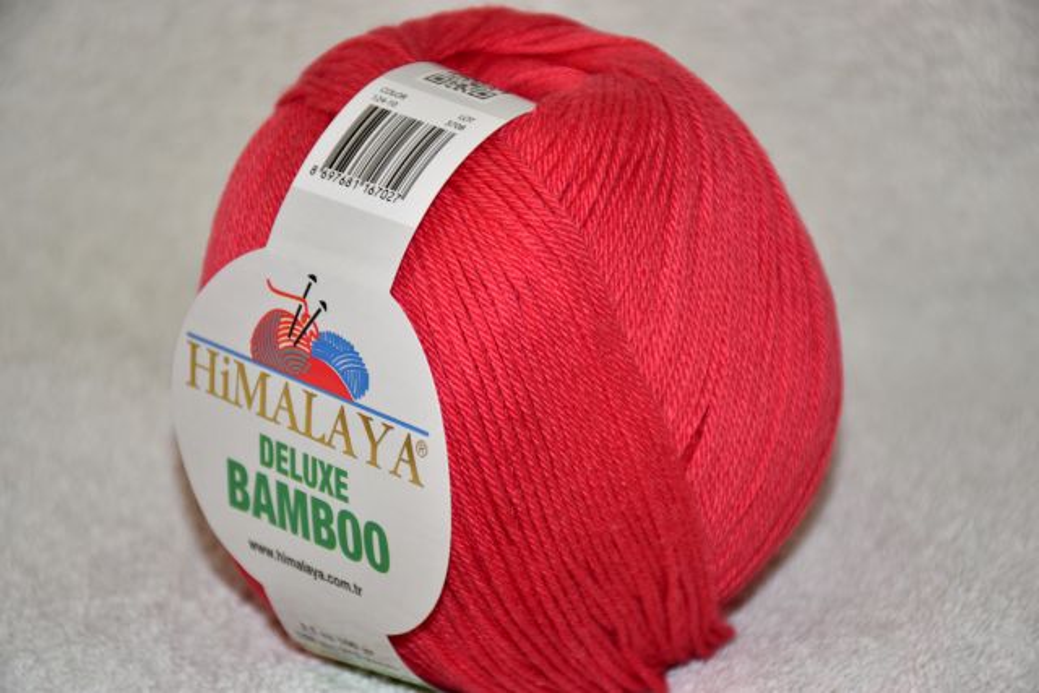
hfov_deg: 17.1
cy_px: 346
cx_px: 520
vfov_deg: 11.4
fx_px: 3464
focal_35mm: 120
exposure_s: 1/60
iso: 640
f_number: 5.3
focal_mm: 80
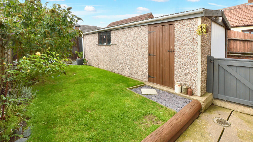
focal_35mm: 16
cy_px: 66
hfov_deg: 99.4
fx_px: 107
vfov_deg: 67.0
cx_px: 126
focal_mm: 10
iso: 200
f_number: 11
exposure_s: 1/100
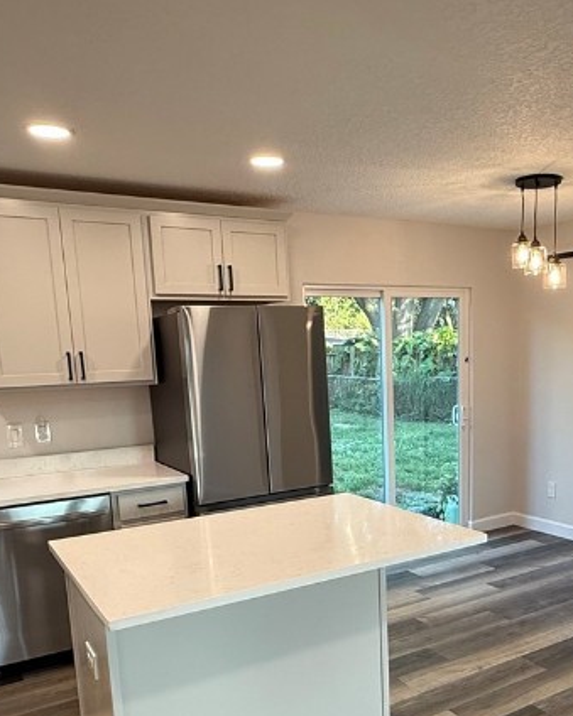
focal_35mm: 33
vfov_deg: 53.3
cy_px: 469
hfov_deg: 43.9
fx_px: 700
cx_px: 382
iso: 160
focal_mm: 2.22
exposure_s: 1/120
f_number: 2.2
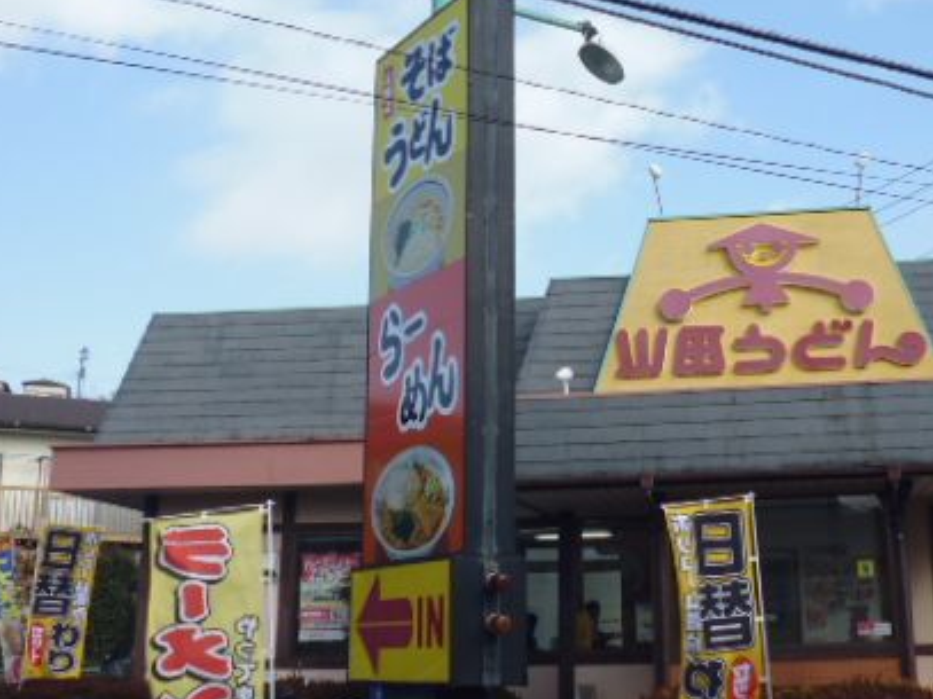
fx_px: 1482
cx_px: 607
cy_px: 160
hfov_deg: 34.7
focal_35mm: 55
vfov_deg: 26.2
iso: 100
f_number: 10
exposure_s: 1/80
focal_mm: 6.3
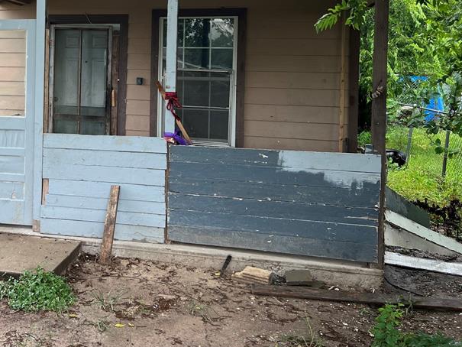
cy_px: 73
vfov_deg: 32.1
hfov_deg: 40.9
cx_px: 86
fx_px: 587
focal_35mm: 44
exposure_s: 1/165
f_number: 1.5
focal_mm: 5.7
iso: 50
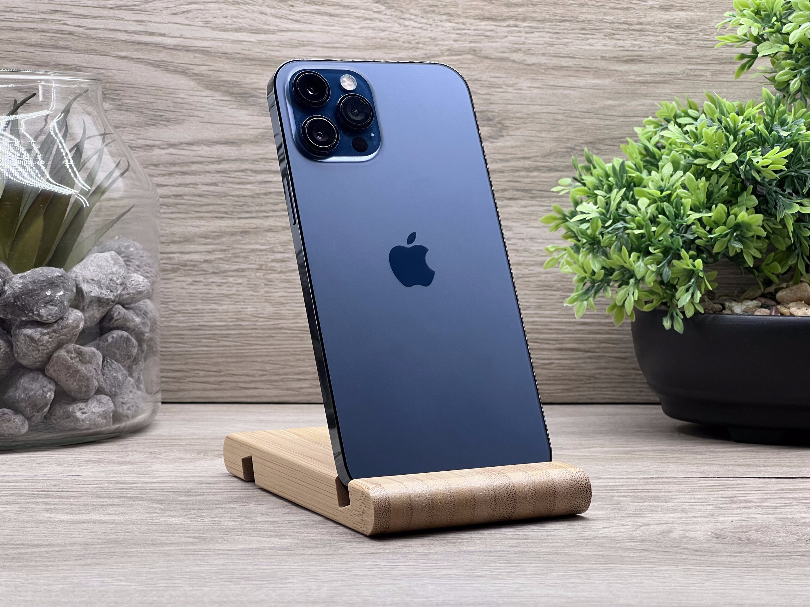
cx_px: 405
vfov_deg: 19.1
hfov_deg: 25.3
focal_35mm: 77
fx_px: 1802
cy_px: 304
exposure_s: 1/100
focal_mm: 9
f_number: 2.8
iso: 80
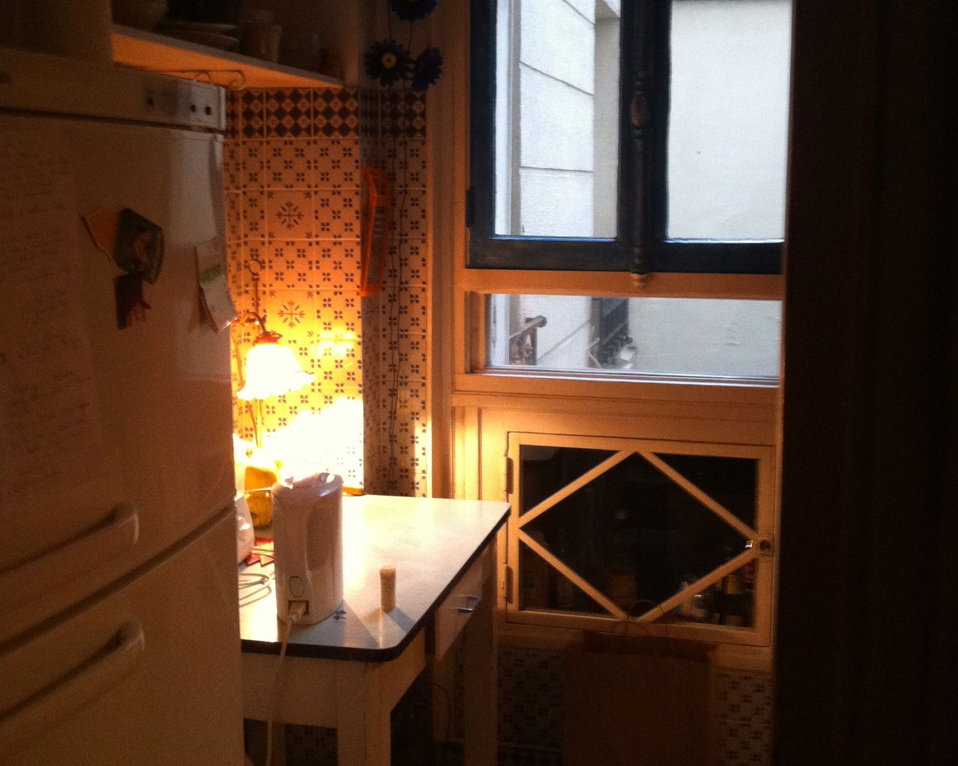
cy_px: 300
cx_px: 481
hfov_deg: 40.3
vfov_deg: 32.6
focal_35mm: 46
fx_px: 1304
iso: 320
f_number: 2.8
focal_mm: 3.85
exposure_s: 1/15
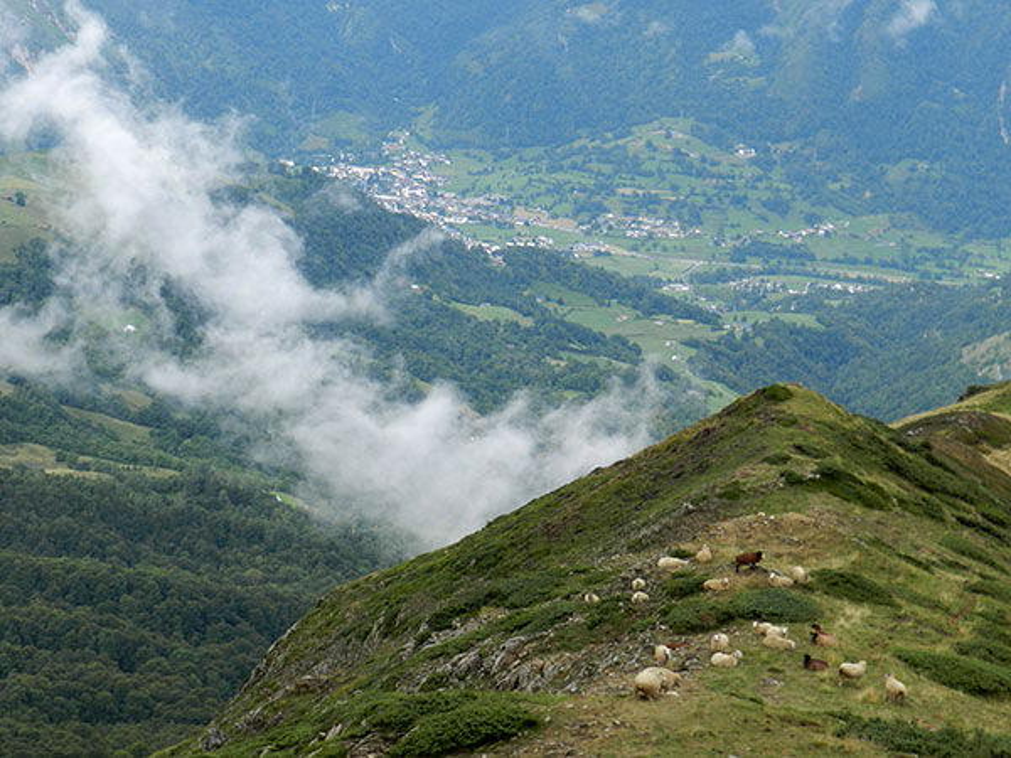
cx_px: 506
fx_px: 2453
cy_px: 379
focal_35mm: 84
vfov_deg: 17.6
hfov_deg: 23.3
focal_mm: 14.9
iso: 160
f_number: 4.4
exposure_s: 1/640
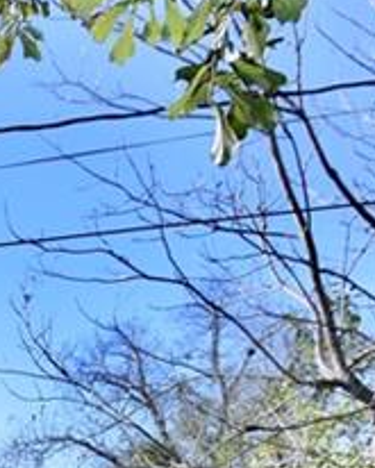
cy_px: 686
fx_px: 970
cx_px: -486
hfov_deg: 15.0
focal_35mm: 70
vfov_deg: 22.6
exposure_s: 1/160
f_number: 6.3
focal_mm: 10
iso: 100
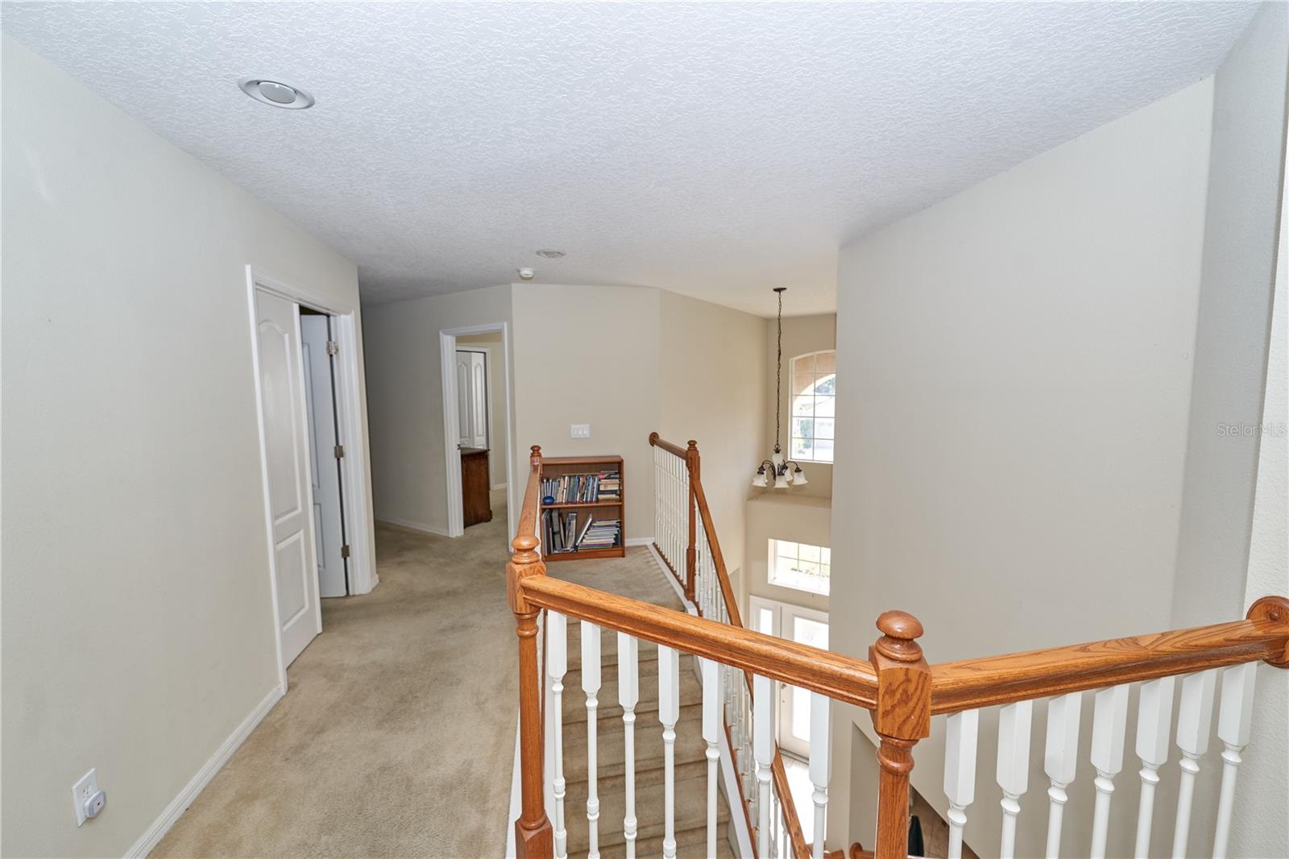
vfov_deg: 81.2
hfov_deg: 104.3
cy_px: 430
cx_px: 644
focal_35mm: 14
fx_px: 501
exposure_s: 1/200
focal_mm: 14
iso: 400
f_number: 4.5
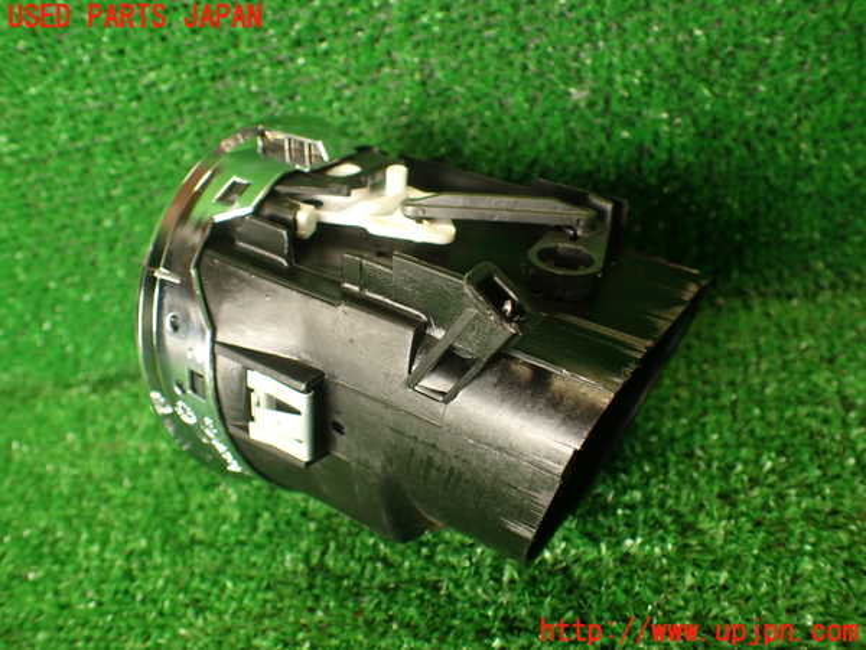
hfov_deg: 60.0
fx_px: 751
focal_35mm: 30
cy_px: 325
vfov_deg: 46.8
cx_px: 433
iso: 200
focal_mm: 5.4
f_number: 2.3
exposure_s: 1/50
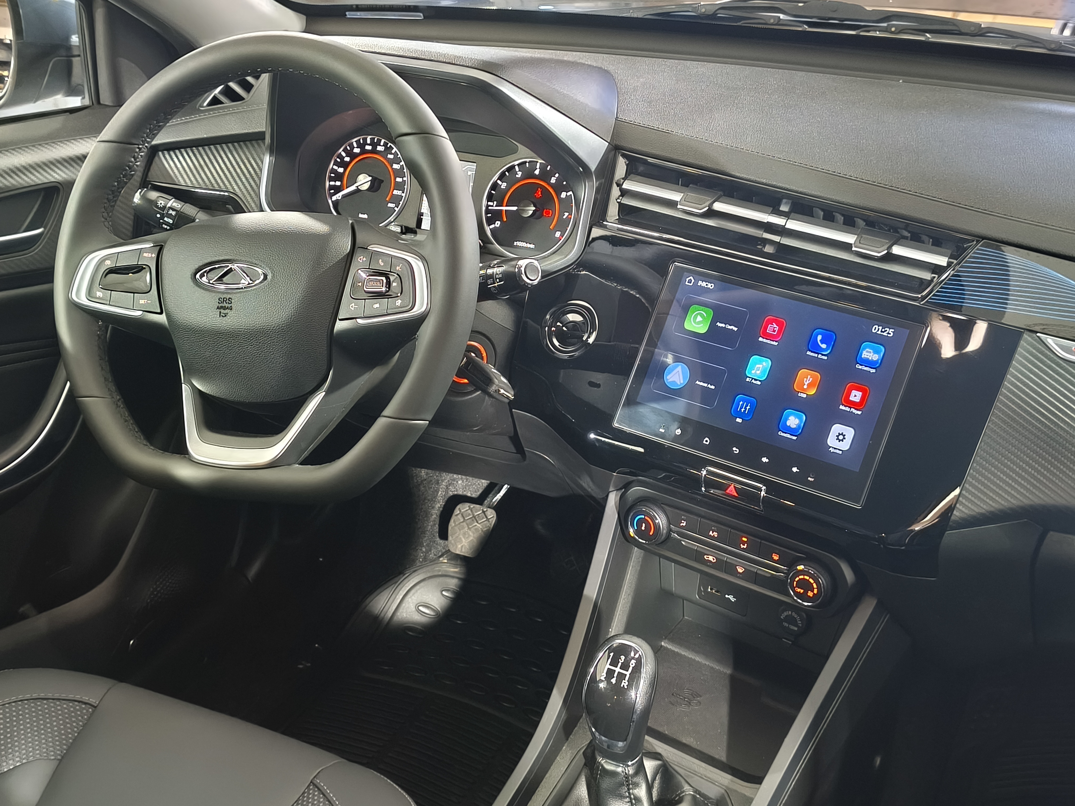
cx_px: 538
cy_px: 403
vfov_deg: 32.2
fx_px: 1397
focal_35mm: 45
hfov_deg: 42.1
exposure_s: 1/20
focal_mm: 5.35
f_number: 1.7
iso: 2500
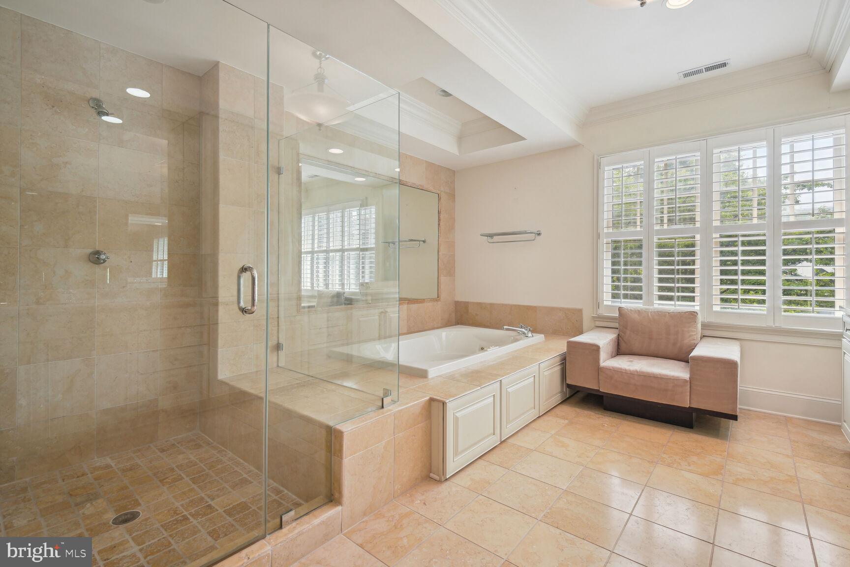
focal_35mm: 16
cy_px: 284
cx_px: 425
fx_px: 378
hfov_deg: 96.7
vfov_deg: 73.7
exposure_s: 1/25
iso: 400
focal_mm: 16
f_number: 8
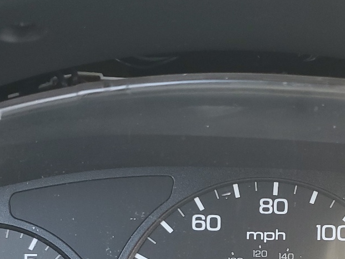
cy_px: 273
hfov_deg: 28.6
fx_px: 668
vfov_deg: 21.0
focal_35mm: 67
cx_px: 247
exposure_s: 1/120
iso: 62
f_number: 1.5
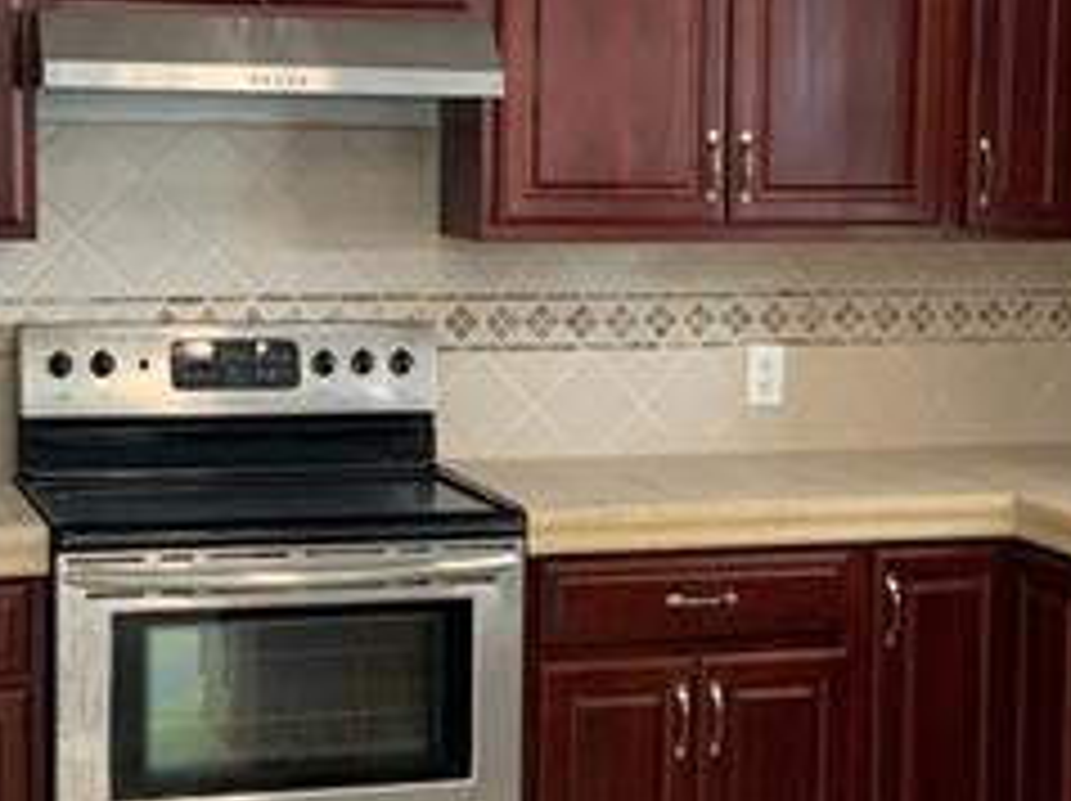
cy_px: 346
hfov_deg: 25.0
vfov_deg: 18.9
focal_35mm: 78
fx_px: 2411
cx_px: 558
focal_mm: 3
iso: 125
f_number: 1.8
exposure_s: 1/60
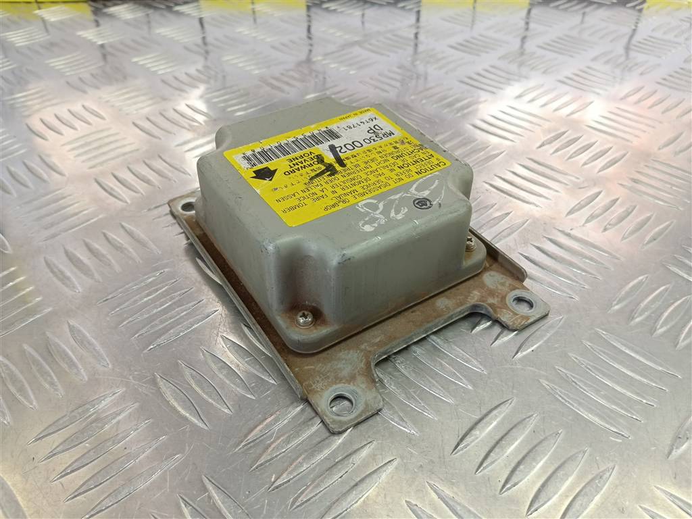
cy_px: 260
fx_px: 540
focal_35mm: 27
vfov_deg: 51.4
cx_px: 346
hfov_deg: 65.3
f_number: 1.6
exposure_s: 1/50
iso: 95
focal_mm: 4.11
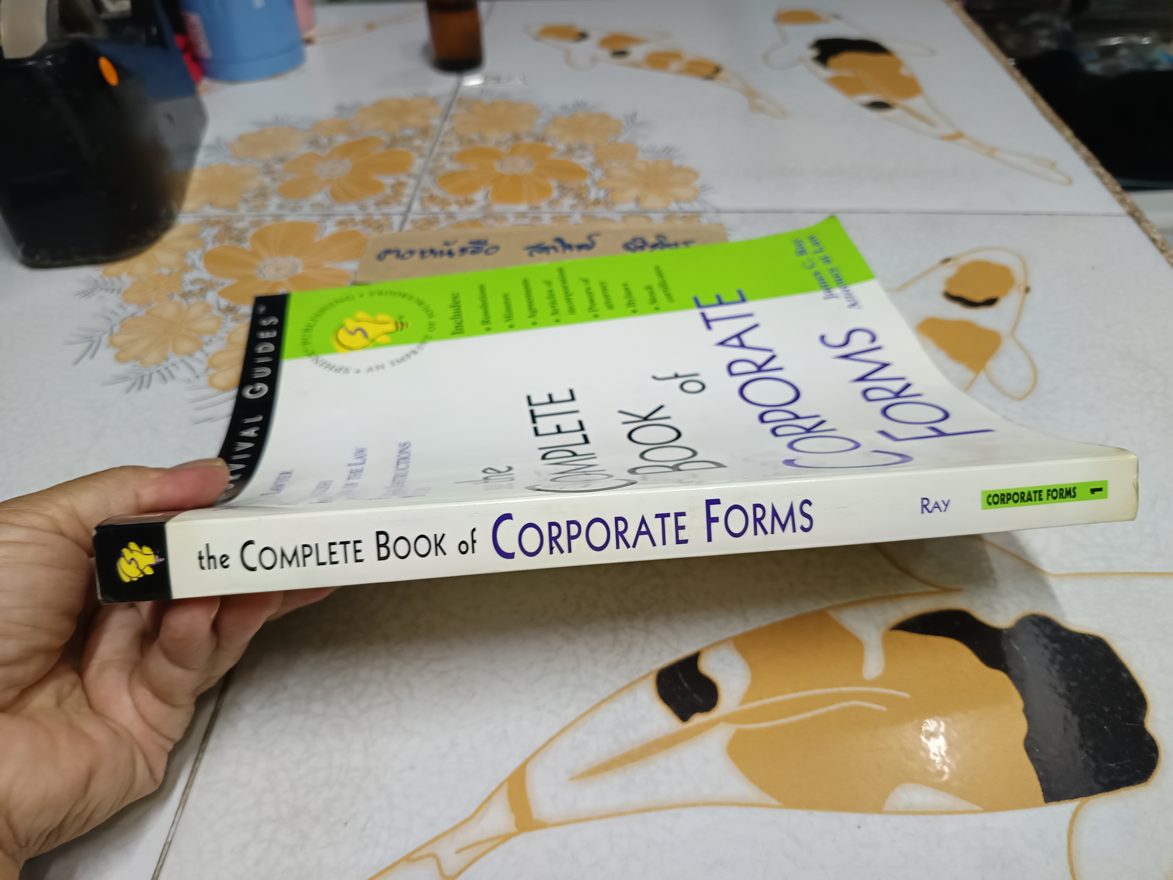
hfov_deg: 71.6
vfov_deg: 56.8
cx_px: 586
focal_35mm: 24
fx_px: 813
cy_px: 440
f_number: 1.7
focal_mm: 5.31
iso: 952
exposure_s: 1/33.3
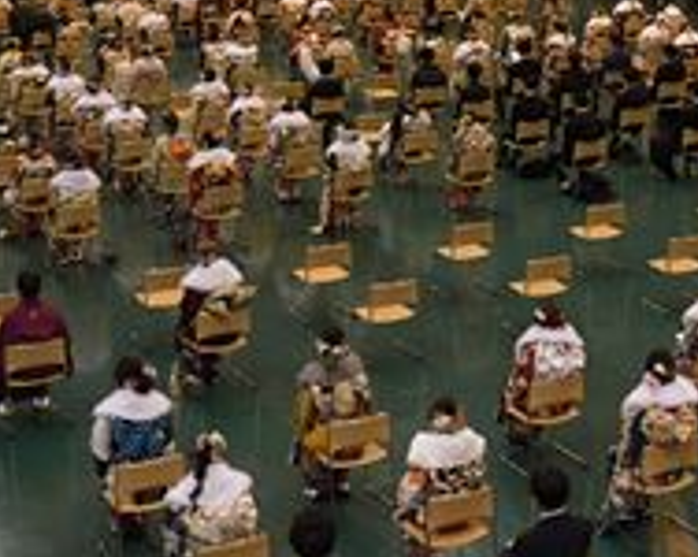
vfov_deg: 16.9
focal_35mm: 90
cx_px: 683
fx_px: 1857
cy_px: 84
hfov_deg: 20.7
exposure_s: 1/250
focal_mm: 24
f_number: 6.3
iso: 2500
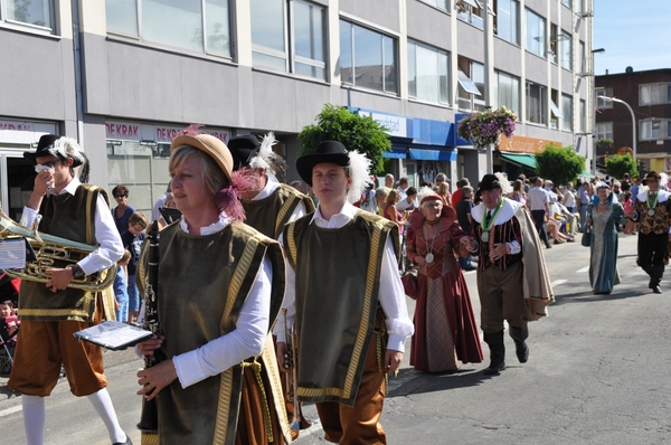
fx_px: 893
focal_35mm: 48
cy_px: 222
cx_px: 336
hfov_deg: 41.2
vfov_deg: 28.0
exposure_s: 1/1600
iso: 400
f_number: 5.6
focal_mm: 32
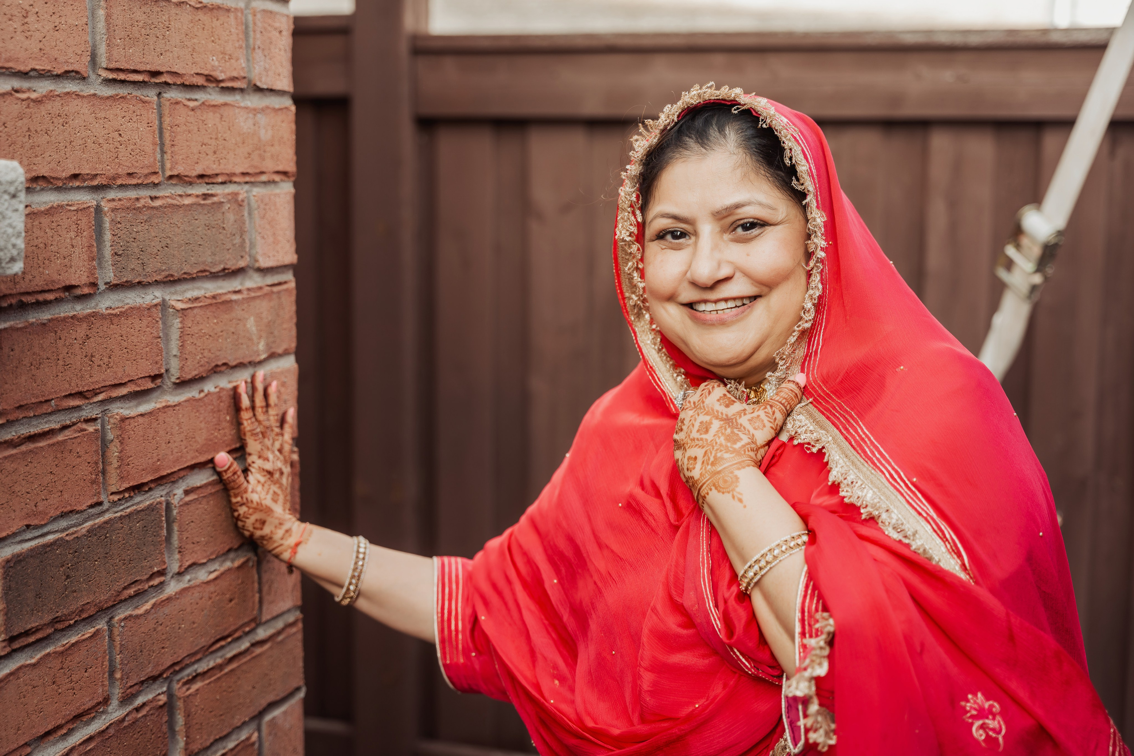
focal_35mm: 48
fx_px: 1512
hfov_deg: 41.1
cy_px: 378
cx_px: 567
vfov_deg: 28.1
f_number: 2.8
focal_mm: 48
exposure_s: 1/160
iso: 125
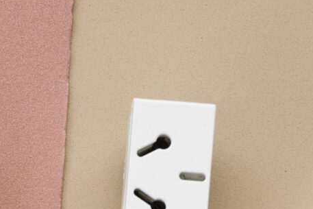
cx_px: -55
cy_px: 567
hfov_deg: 8.1
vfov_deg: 5.2
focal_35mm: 252
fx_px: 2192
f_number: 4.5
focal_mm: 45
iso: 320
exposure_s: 1/125
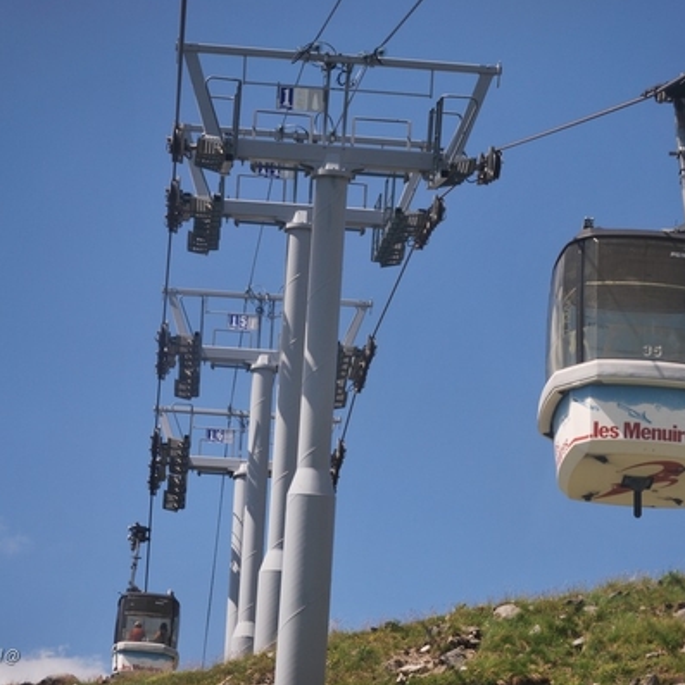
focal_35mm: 145
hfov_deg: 12.1
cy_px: 341
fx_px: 3238
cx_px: 435
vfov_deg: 12.1
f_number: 5.6
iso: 140
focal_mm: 75
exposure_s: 1/500
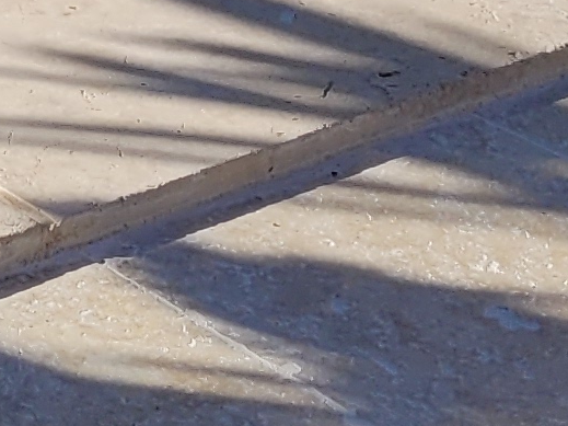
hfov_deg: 9.0
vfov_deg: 7.1
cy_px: -437
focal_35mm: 202
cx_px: -741
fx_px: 3314
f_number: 1.8
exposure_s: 1/2767
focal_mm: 5.4
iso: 40
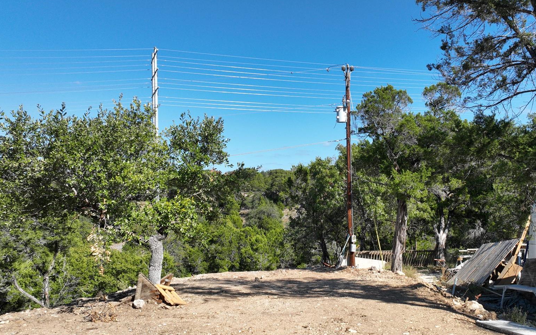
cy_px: 198
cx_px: 345
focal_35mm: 34
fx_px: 497
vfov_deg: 37.1
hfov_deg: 55.8
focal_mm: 12.29
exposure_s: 1/2000
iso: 100
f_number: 2.8
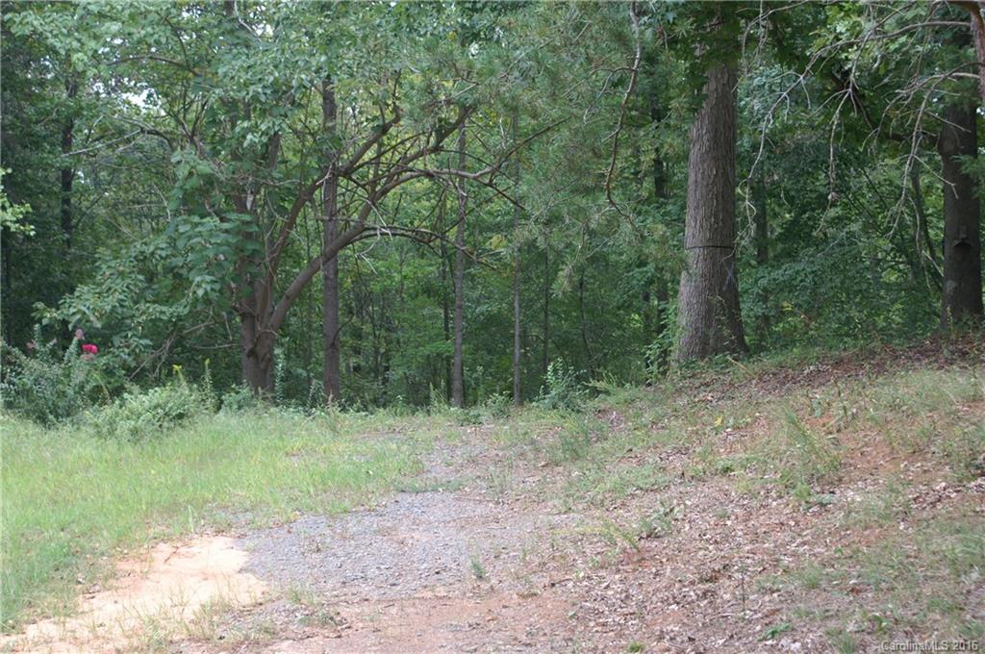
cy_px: 327
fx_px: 1845
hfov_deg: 29.9
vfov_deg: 20.1
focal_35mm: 68
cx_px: 492
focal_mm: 45
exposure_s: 1/100
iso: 200
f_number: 5.6
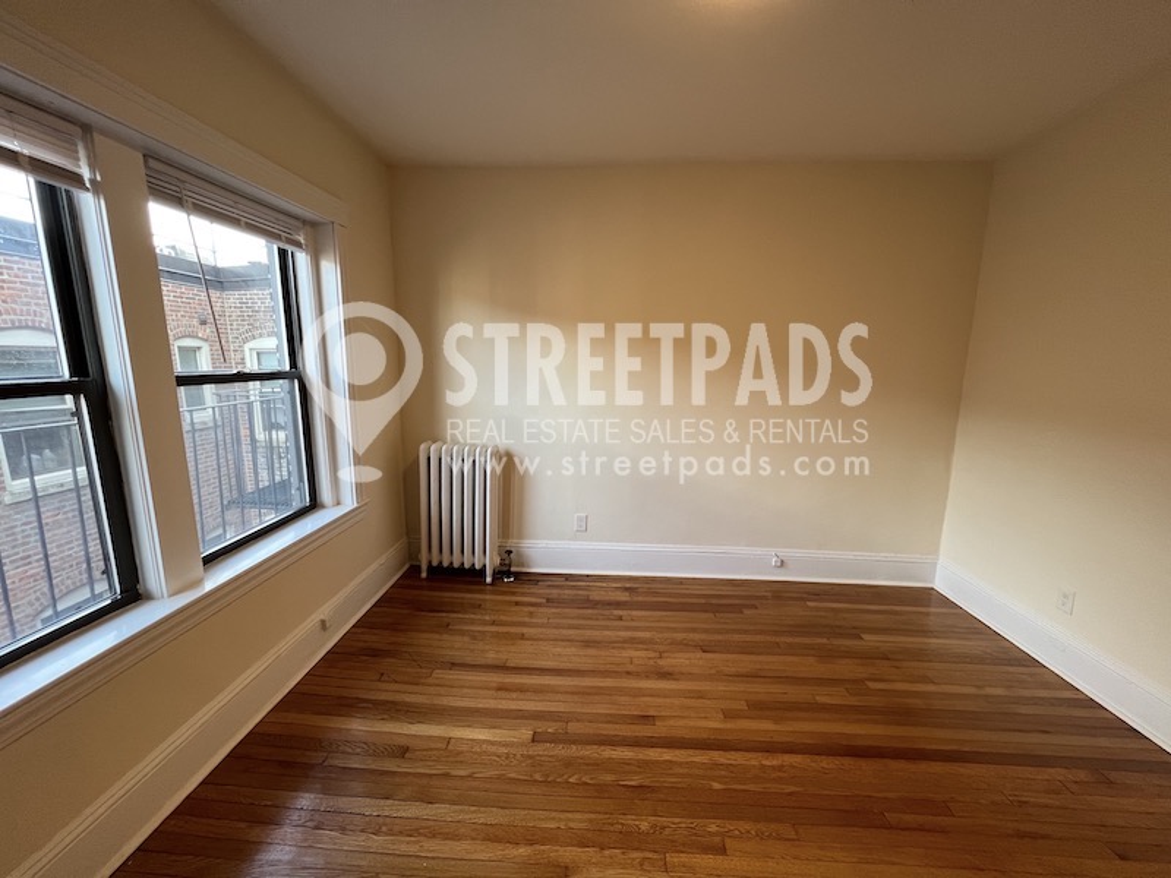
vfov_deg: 89.9
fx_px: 440
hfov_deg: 106.2
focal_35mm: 13
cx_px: 586
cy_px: 439
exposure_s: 1/120
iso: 160
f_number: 1.8
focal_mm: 1.57
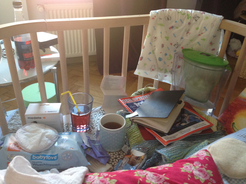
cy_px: 92
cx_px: 123
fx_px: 235
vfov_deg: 42.9
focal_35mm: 33
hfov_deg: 55.4
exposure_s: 1/20
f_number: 2.4
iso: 200
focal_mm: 4.12
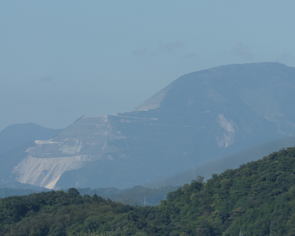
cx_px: 159
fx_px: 2671
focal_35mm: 306
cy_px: 118
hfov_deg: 6.3
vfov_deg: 5.1
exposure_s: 1/1250
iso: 200
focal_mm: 180
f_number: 7.1
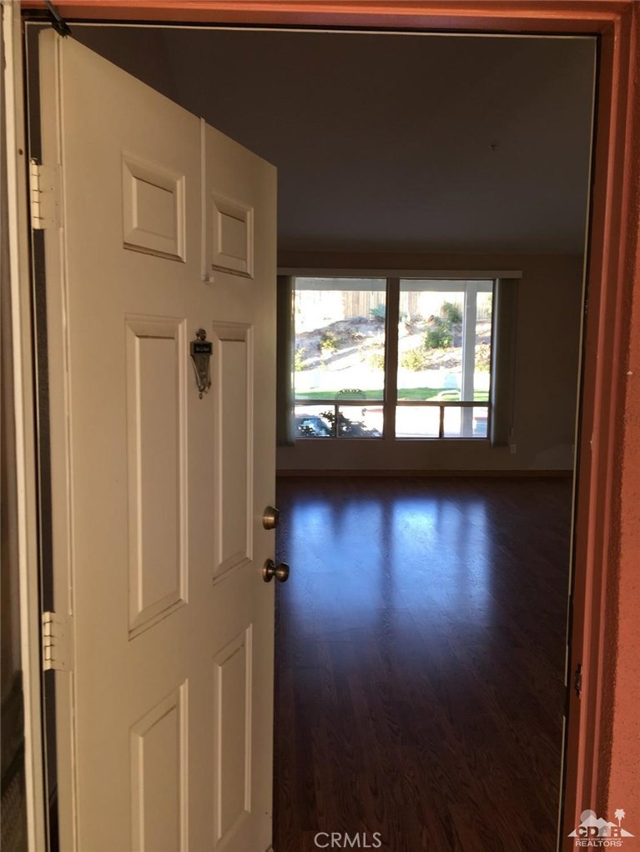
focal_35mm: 29
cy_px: 426
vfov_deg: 61.6
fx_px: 715
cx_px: 320
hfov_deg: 48.2
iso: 25
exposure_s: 1/40
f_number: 2.2
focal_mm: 4.15
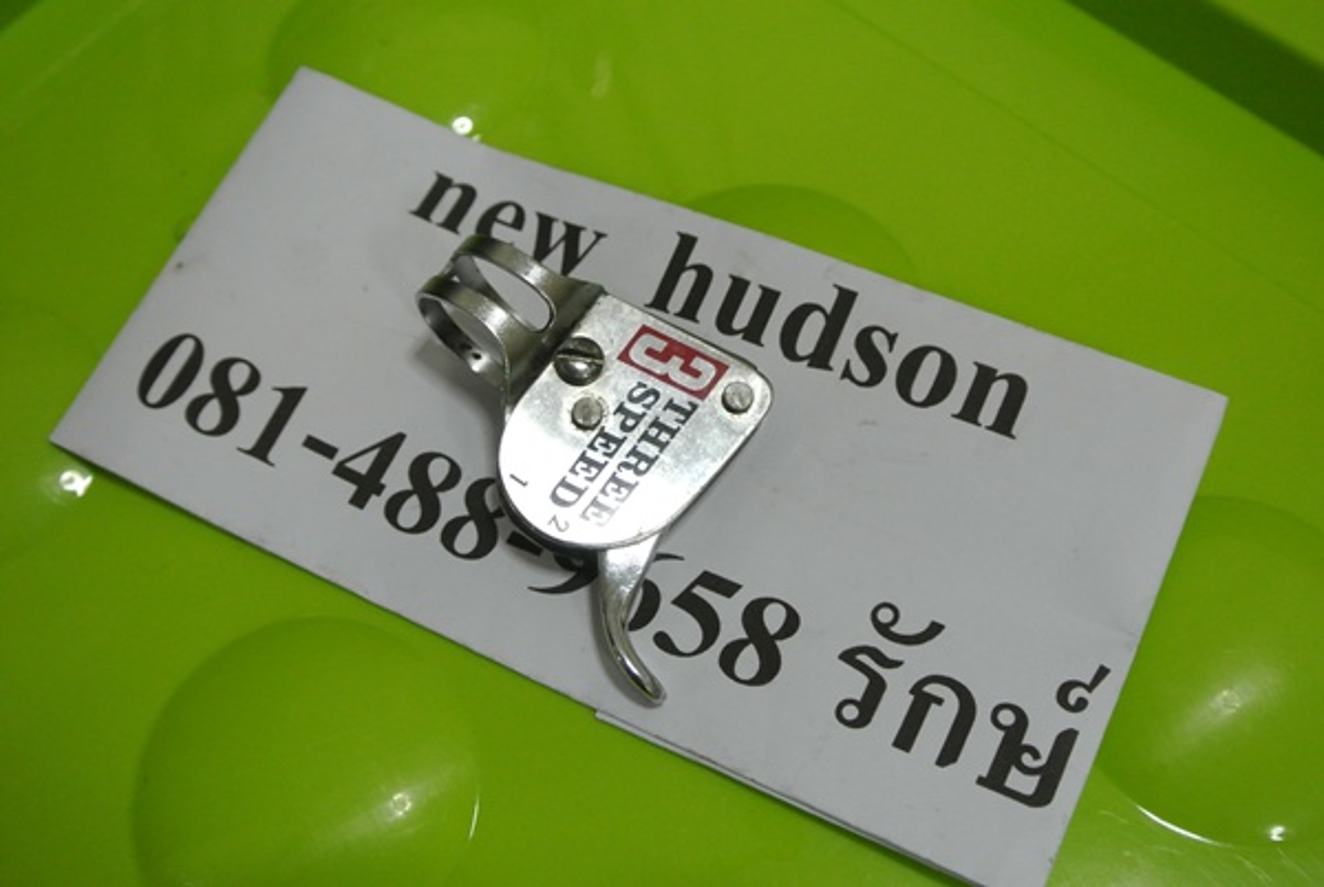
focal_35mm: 40
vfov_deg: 33.5
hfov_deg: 48.4
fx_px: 1473
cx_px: 662
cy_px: 444
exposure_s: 1/30
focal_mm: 15.1
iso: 900
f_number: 4.2
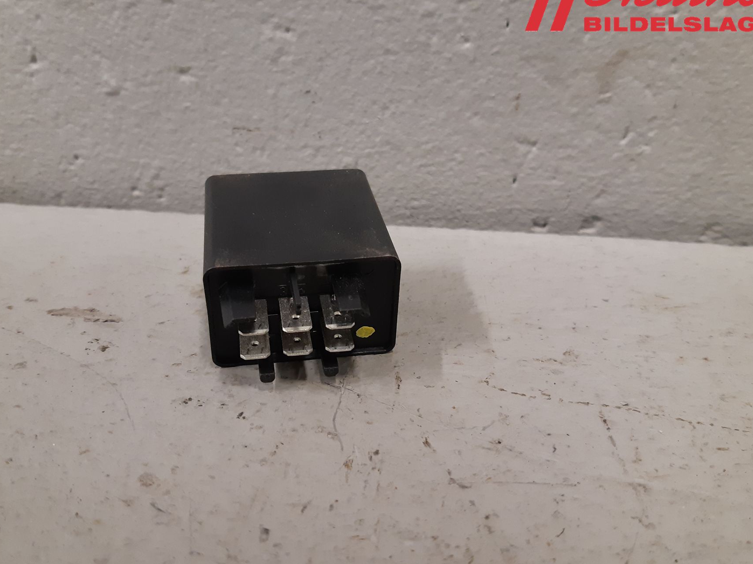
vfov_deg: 45.4
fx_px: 674
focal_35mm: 31
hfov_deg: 58.3
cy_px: 293
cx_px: 345
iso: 160
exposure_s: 1/50
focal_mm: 3.93
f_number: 1.7
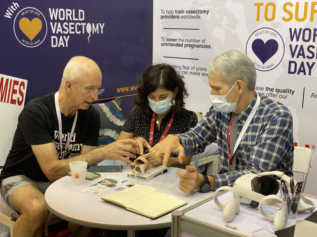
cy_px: 118
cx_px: 158
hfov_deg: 36.8
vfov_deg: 28.0
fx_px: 476
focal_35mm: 52
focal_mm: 6
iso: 100
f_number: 2
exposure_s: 1/50
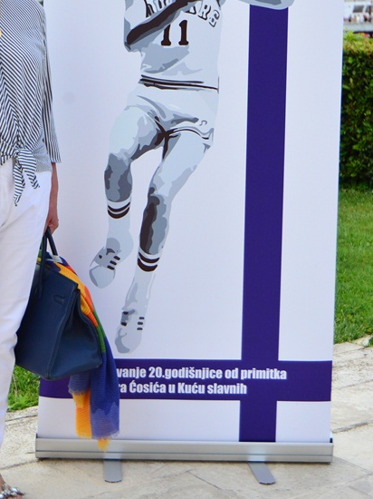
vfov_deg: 22.5
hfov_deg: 17.1
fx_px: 1237
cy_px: 113
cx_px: 112
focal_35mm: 86
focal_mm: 48
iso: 2000
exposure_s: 1/1600
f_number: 6.3
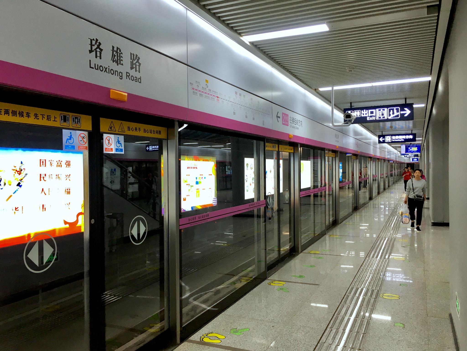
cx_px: 234
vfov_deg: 48.2
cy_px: 176
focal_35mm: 29
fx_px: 391
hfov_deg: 61.7
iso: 25
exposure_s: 1/33
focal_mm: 4.15
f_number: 2.2
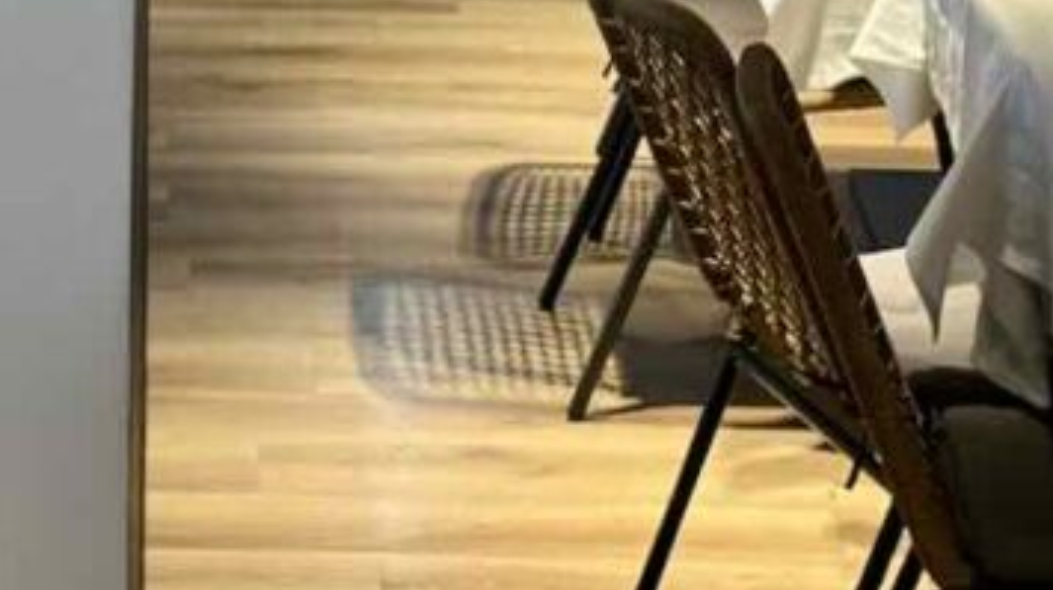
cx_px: 116
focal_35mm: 151
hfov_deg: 14.1
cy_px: -454
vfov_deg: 7.8
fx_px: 4213
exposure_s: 1/50
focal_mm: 6.86
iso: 125
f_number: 1.78
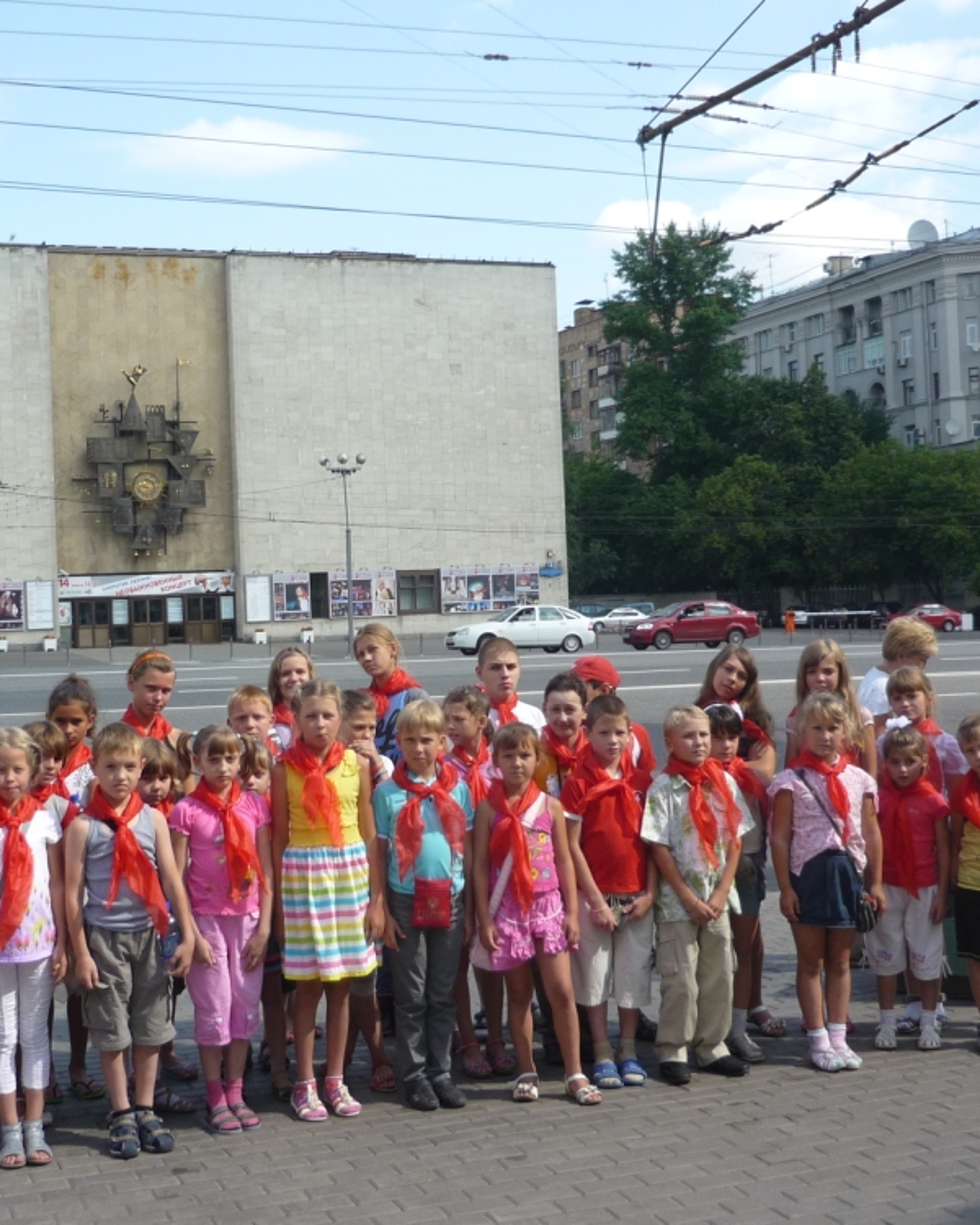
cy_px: 599
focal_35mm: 44
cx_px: 384
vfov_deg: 42.0
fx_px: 1595
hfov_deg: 34.0
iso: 100
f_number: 2.8
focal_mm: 5.5
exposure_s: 1/640
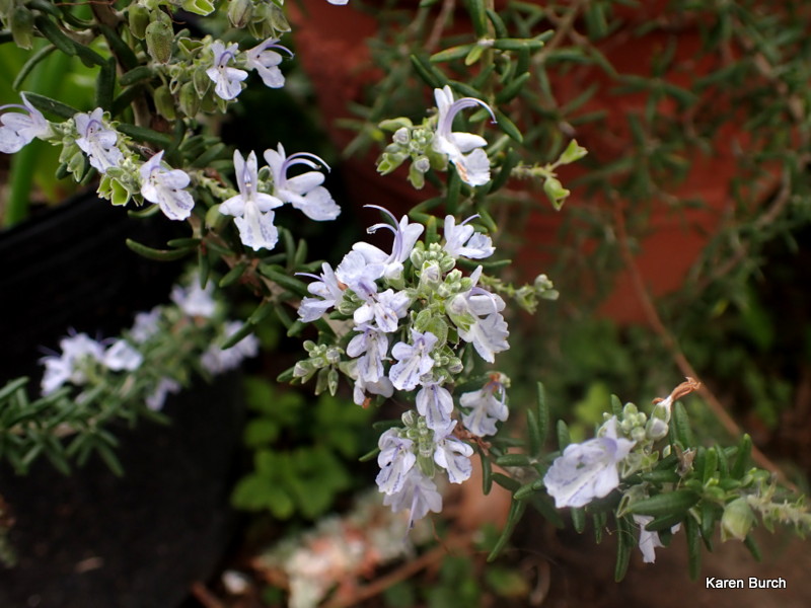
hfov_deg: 60.0
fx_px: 703
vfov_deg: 46.8
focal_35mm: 30
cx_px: 406
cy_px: 304
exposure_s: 1/200
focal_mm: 5.4
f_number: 2.3
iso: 100
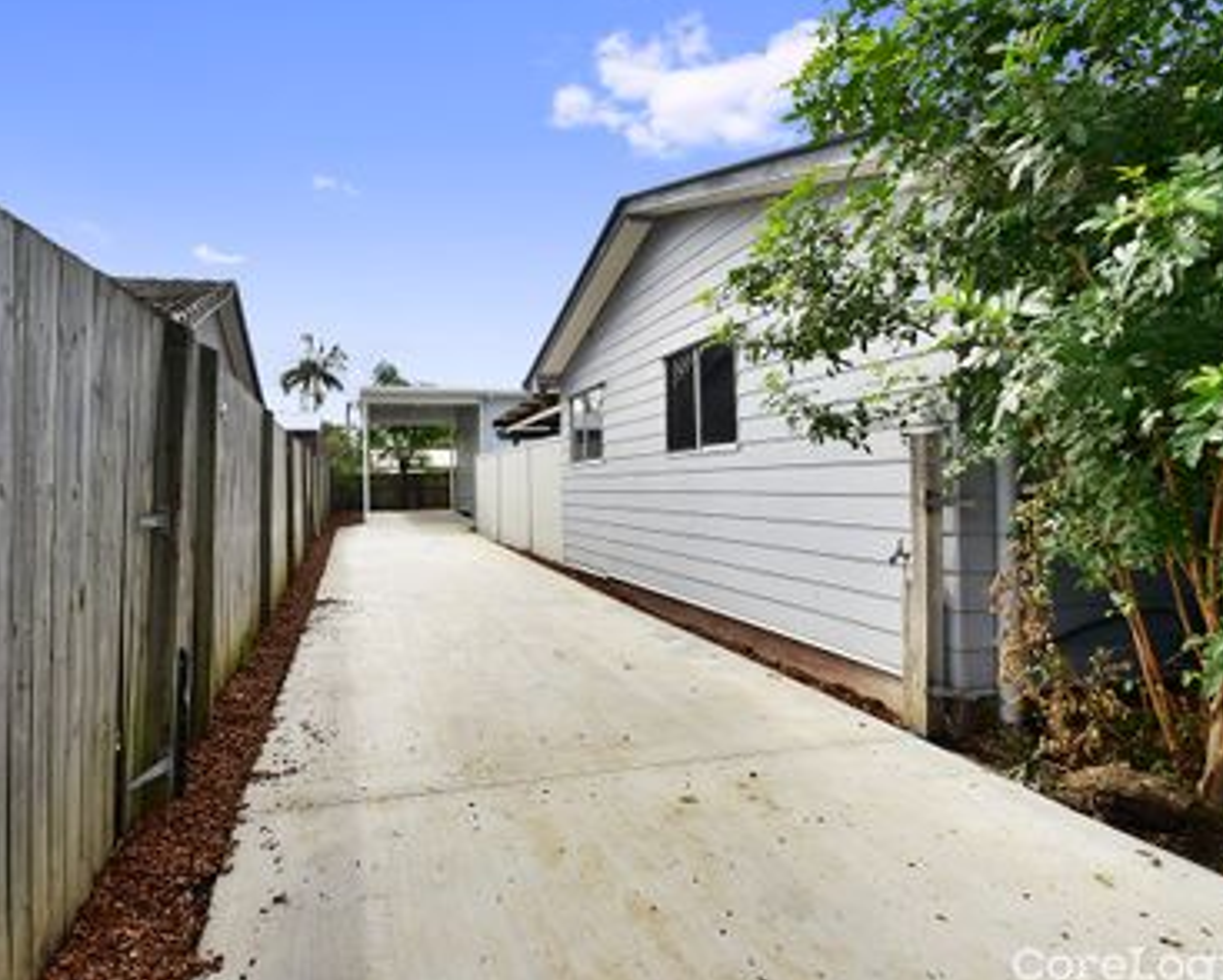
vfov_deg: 73.8
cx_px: 510
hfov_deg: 85.6
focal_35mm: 18
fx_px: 652
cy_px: 498
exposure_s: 1/100
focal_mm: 10
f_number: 7.1
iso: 100
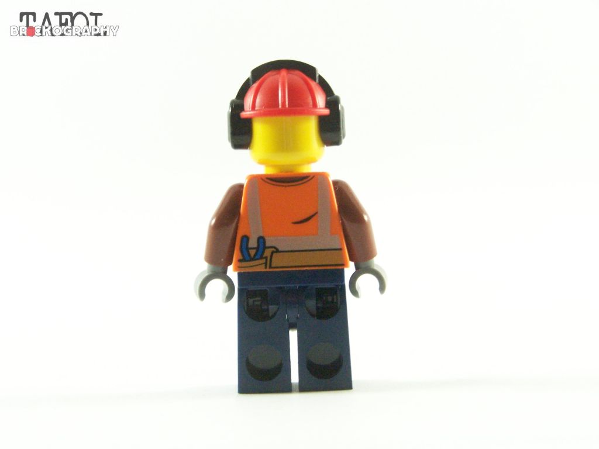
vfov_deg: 15.7
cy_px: 224
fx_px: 1627
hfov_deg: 20.9
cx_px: 300
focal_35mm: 94
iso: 400
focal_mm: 15.6
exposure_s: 1/60
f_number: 4
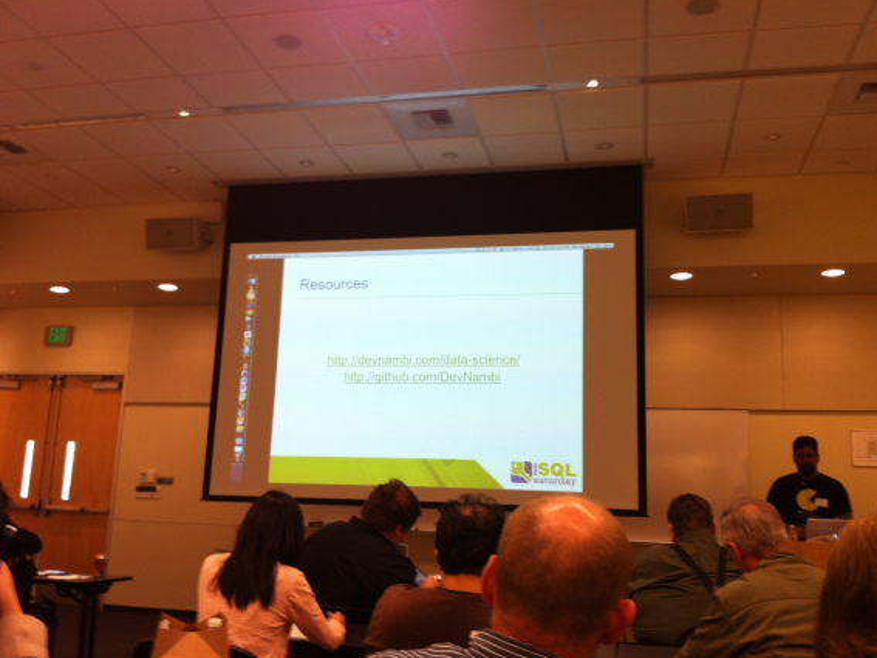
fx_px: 912
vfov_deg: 39.6
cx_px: 439
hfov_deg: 51.4
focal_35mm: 36
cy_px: 331
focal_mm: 3.85
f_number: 2.8
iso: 80
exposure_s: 1/17
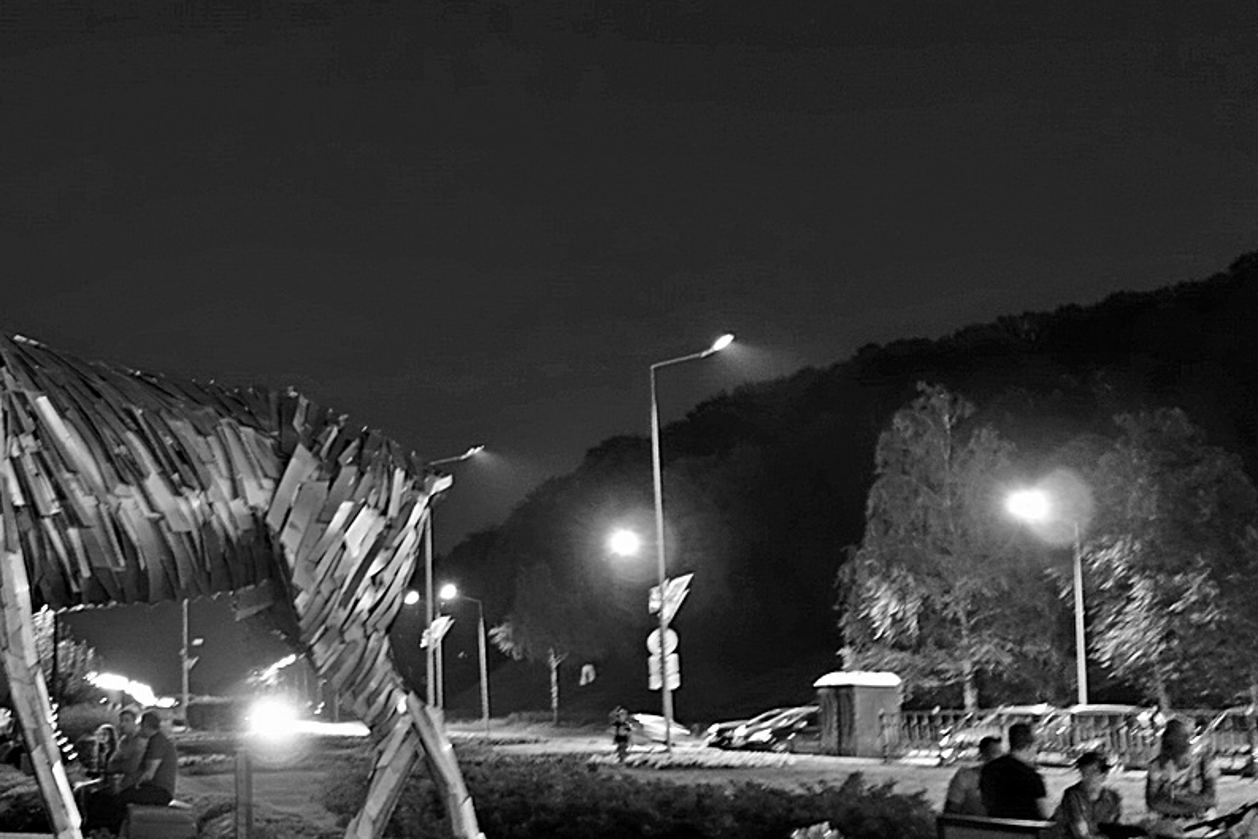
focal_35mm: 60
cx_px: 41
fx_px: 2097
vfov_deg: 22.6
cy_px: 347
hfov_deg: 31.3
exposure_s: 1/8
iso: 1000
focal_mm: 10.4
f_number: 1.8
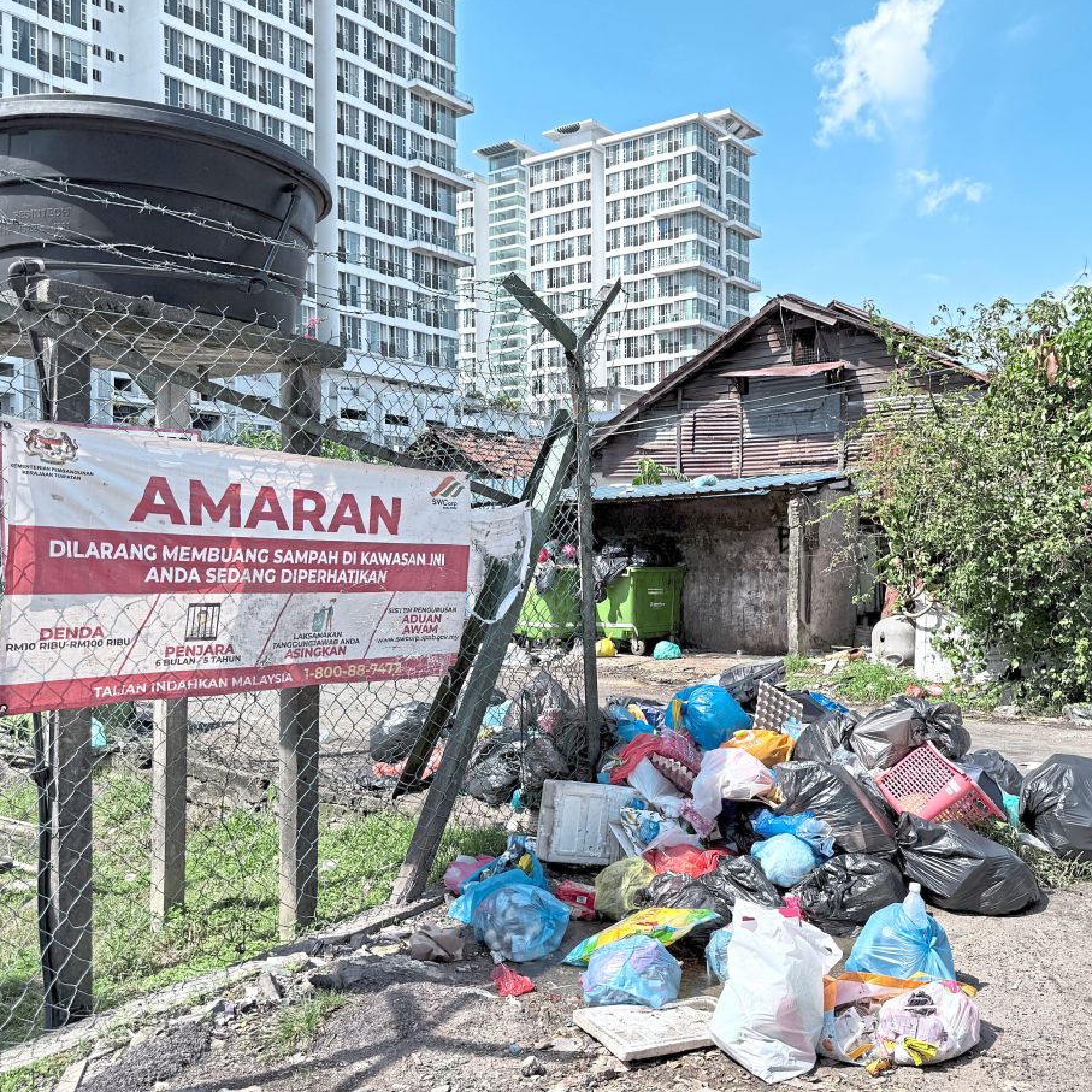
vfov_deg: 55.6
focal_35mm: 29
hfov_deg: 55.2
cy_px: 554
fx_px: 1035
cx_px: 653
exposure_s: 1/3021
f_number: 1.78
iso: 80
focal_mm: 6.76
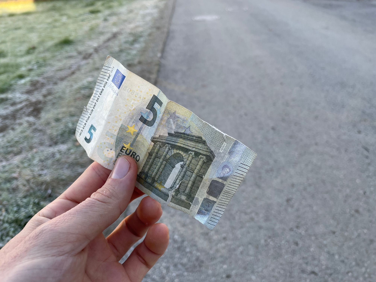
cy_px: 141
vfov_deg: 53.1
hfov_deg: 67.3
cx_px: 188
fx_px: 282
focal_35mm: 26
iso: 32
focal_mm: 4.2
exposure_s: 1/278
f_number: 1.6
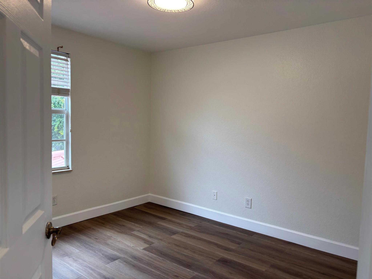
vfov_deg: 53.1
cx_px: 186
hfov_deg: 67.3
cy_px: 140
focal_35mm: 26
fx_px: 279
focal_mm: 5.96
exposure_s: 1/120
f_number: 1.6
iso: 64
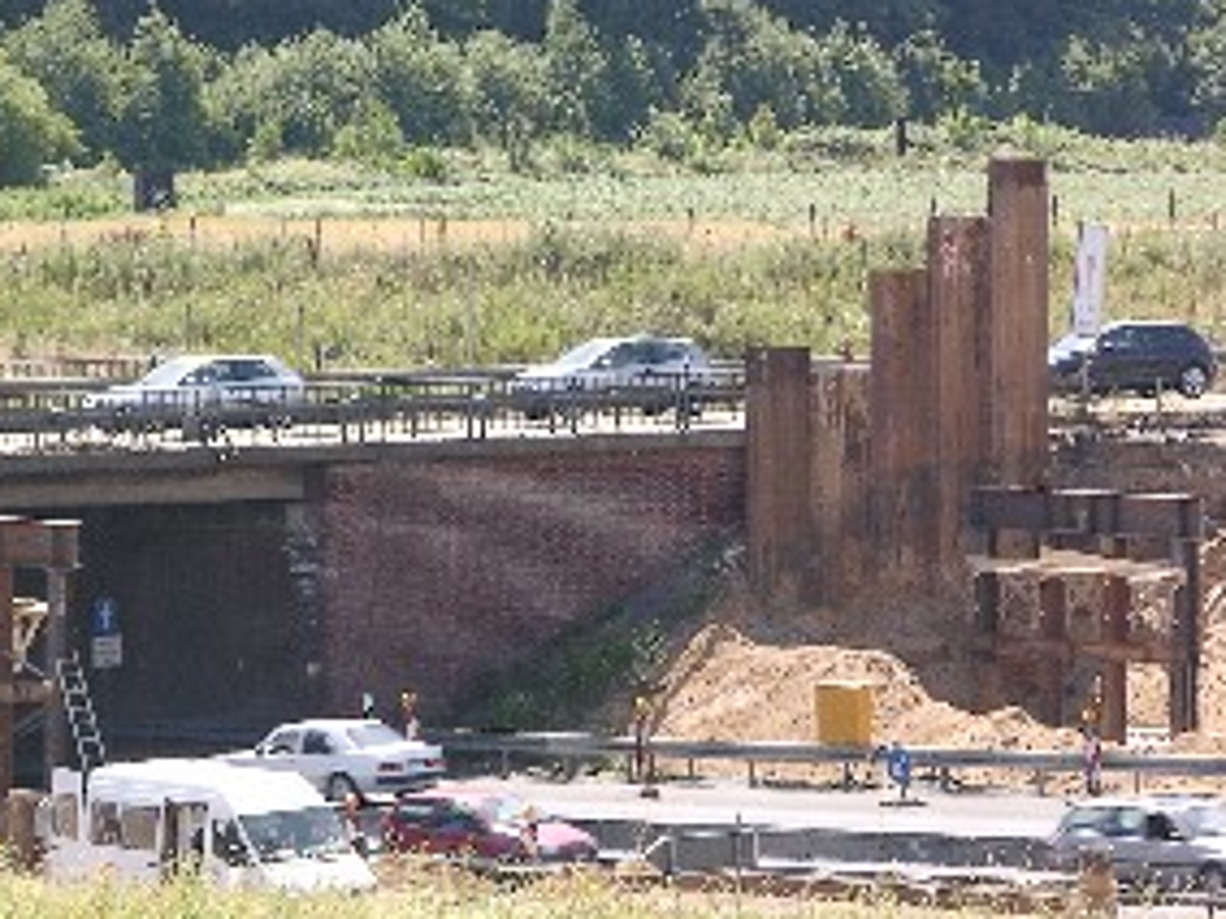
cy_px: 499
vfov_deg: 3.4
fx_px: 15400
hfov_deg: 4.6
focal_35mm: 435
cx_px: 587
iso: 50
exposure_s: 1/134
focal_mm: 52.4
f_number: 5.7
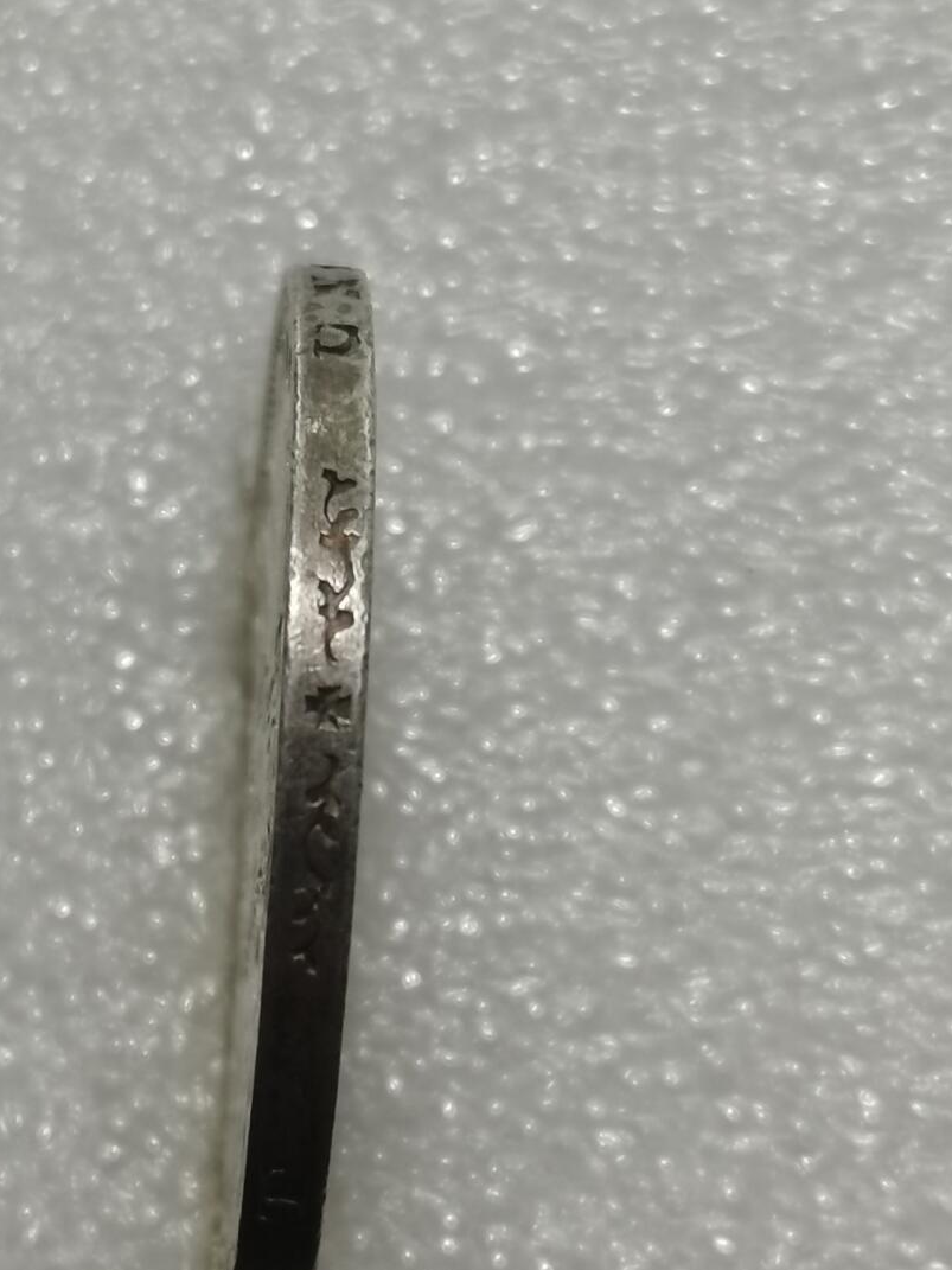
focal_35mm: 121
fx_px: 4438
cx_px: 200
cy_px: 553
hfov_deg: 12.2
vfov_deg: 16.3
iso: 64
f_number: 1.8
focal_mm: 5.58
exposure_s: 1/100
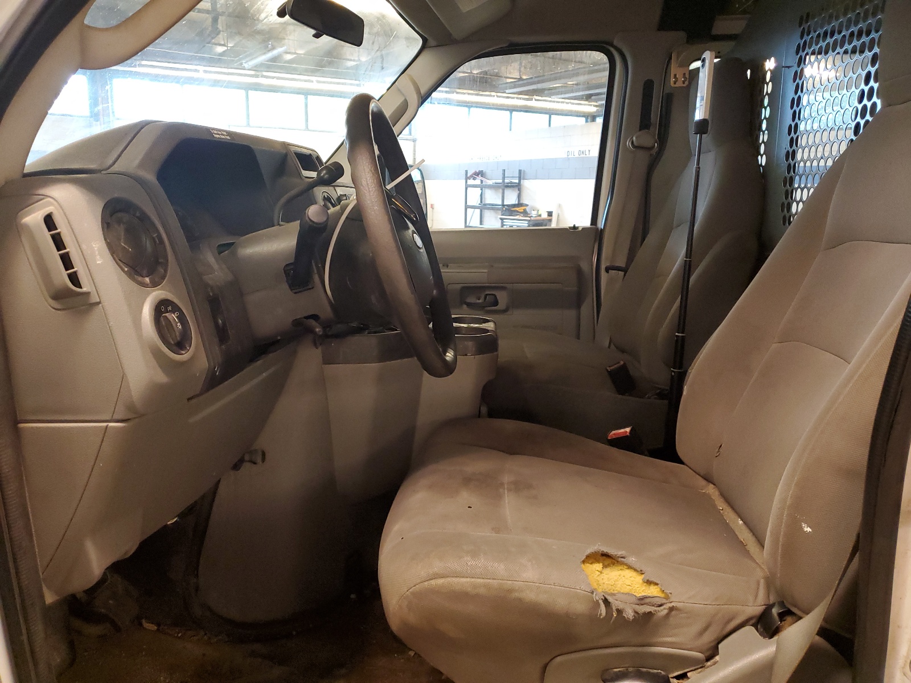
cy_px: 342
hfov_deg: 67.3
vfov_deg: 53.1
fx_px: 684
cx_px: 456
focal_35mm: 26
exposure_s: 1/60.2
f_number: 1.5
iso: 339
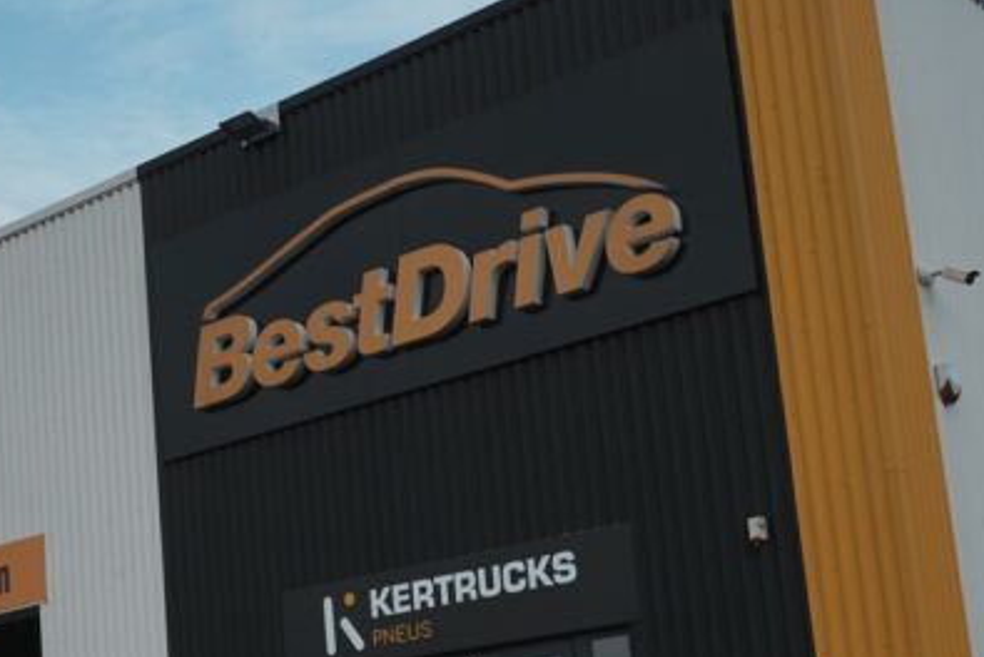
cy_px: 533
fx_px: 1860
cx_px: 125
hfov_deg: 28.6
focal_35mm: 68
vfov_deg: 19.8
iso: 320
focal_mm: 35
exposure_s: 1/320
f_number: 16
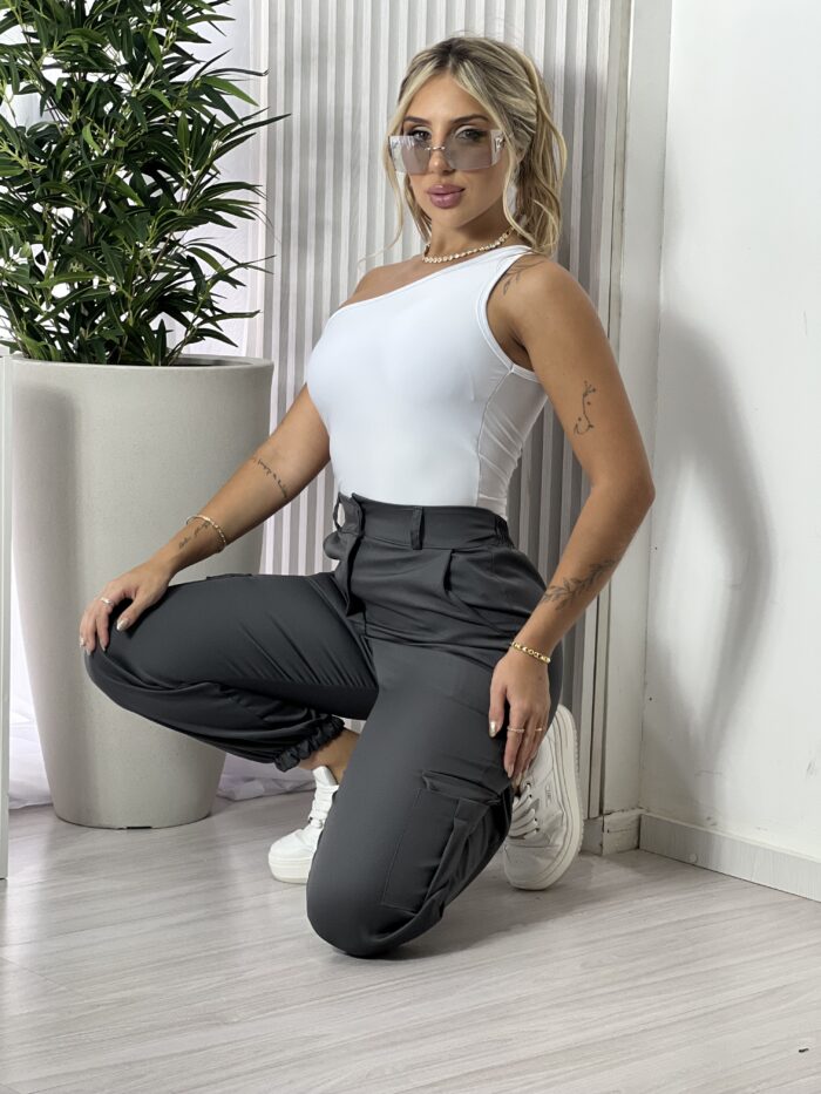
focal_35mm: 77
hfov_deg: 19.1
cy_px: 547
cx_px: 410
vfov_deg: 25.3
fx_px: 2434
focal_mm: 9
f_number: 2.8
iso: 160
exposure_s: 1/120
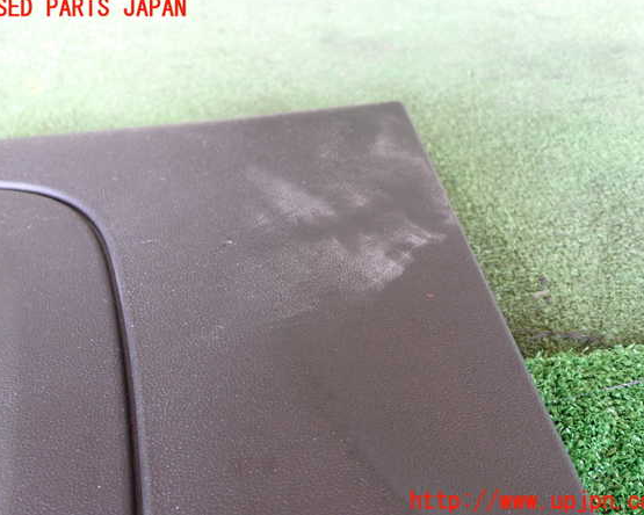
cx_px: 324
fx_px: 724
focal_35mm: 38
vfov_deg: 39.2
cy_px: 255
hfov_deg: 47.9
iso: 640
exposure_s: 1/40
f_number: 2.5
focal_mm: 6.37
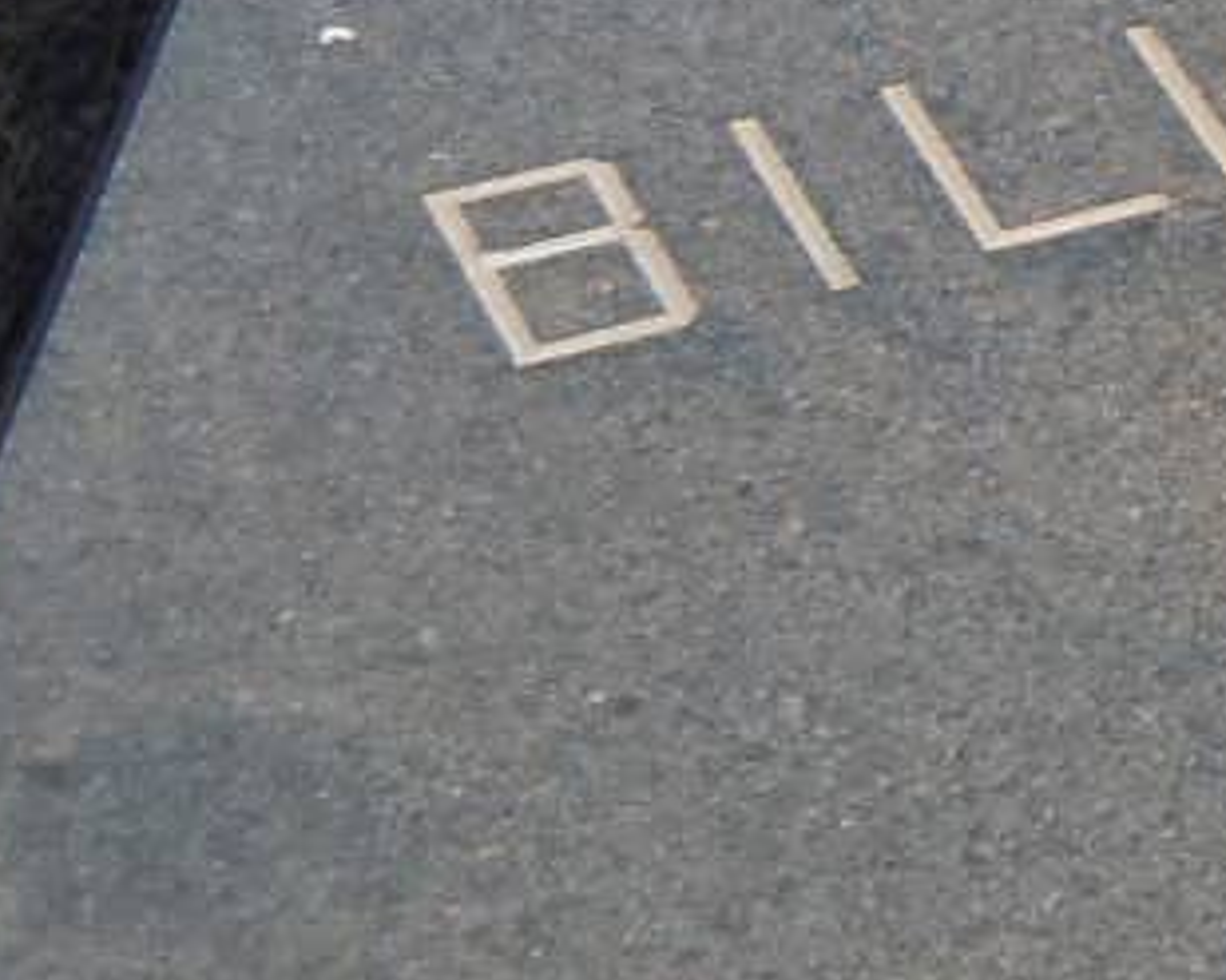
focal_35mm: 258
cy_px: -337
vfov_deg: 5.9
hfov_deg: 7.3
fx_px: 9359
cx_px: 2079
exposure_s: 1/250
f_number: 8.2
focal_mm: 12.2
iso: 200
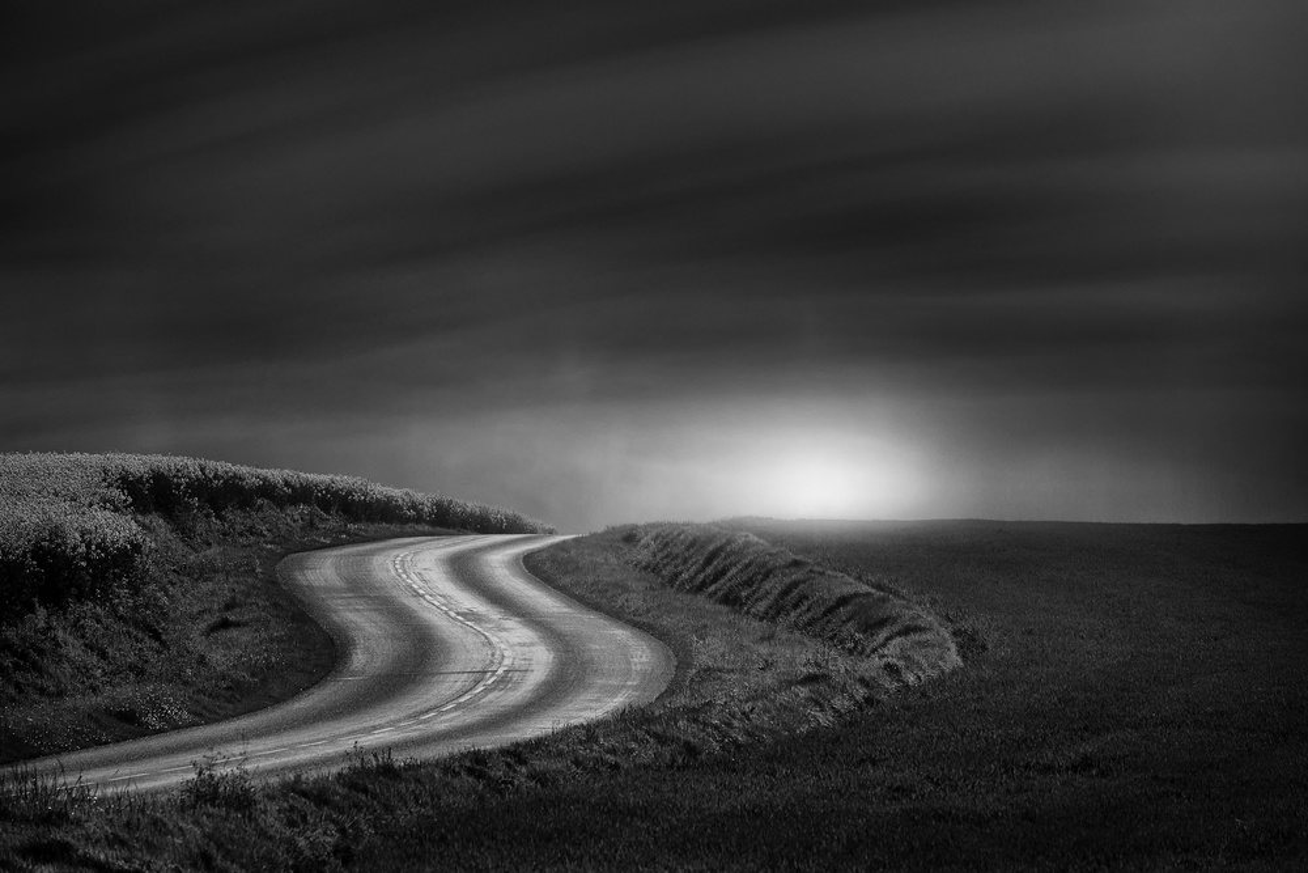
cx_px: 654
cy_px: 436
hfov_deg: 6.9
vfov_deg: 4.6
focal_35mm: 300
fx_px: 10901
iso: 200
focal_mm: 200
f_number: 5.6
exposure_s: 1/3500
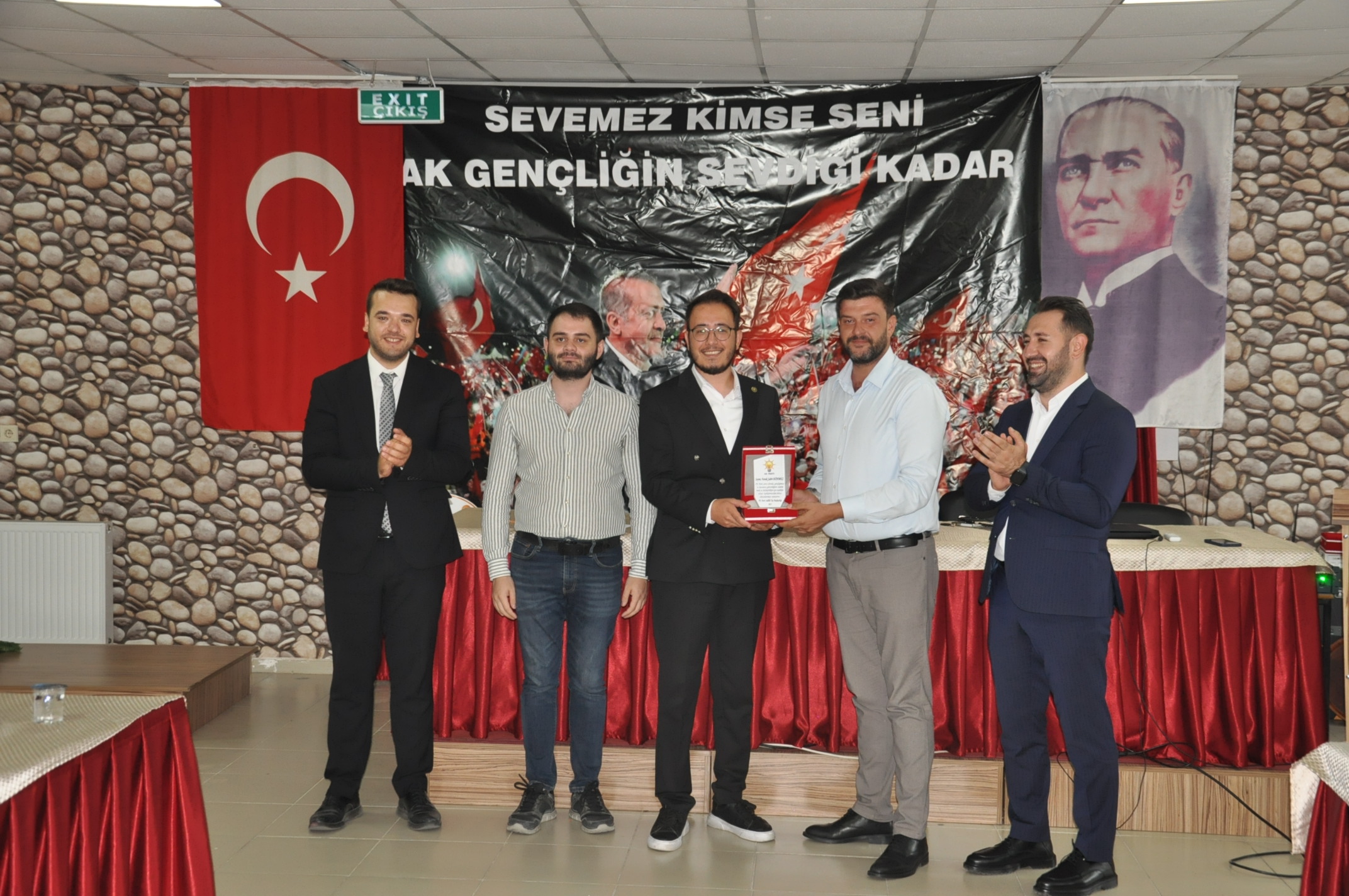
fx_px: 1796
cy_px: 448
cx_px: 674
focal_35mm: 48
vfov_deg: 28.0
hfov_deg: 41.2
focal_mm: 32
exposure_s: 1/60
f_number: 4.2
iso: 800
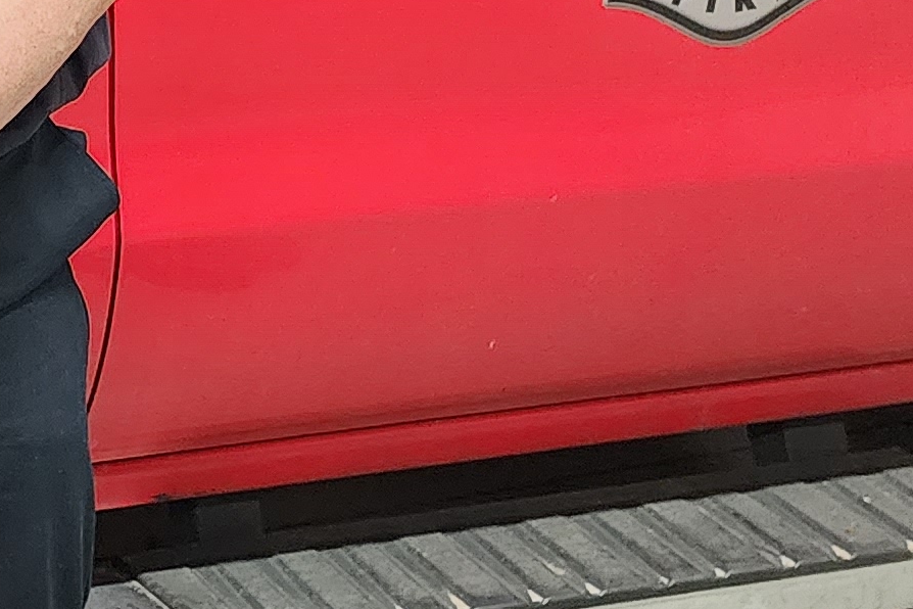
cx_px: -669
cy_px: -394
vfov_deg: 12.0
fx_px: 2713
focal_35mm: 107
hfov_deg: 16.4
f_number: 1.8
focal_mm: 6.4
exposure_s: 1/60
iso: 640
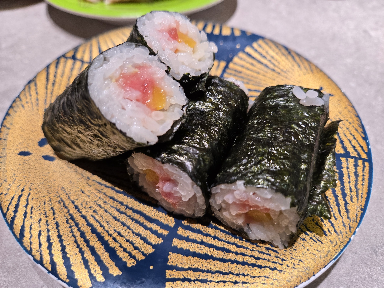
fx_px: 255
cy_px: 144
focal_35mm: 23
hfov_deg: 73.9
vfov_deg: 58.9
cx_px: 192
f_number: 1.8
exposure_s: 1/180
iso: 160
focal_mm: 5.4
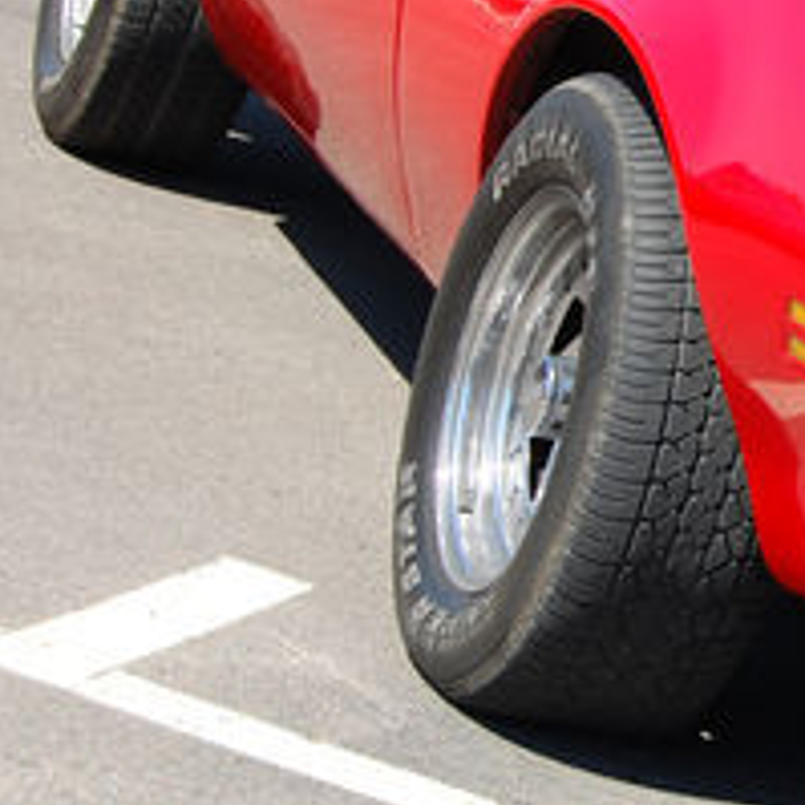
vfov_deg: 12.1
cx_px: 1185
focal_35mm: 143
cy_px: 150
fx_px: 3772
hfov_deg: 11.7
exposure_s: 1/320
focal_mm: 35
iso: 200
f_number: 9
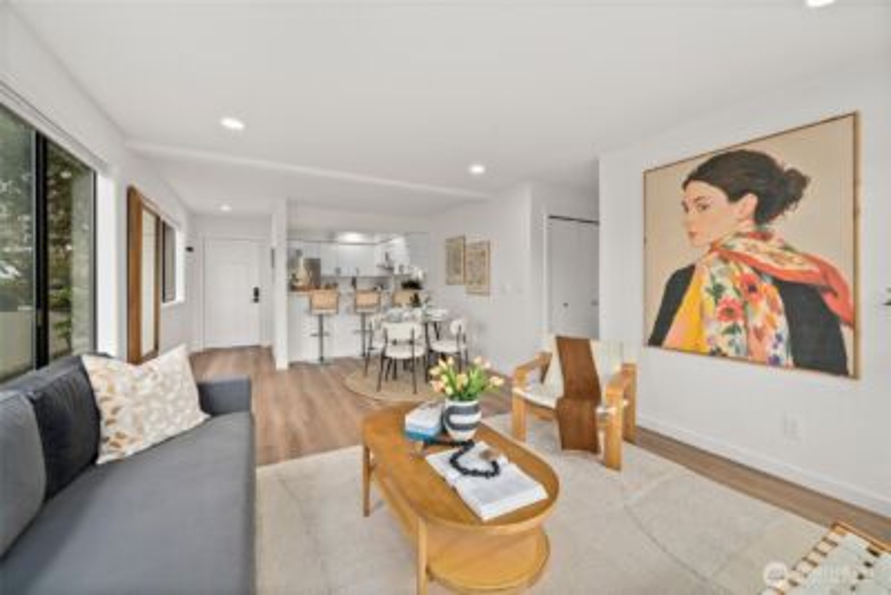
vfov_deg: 85.5
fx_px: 322
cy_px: 298
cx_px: 446
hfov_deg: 108.3
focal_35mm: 13
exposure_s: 1/30
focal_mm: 13
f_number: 7.1
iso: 800
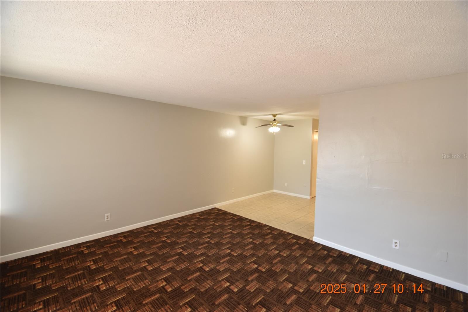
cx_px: 234
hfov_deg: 100.4
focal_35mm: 15
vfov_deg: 77.3
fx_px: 195
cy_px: 156
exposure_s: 1/80
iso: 800
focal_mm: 10
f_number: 4.5
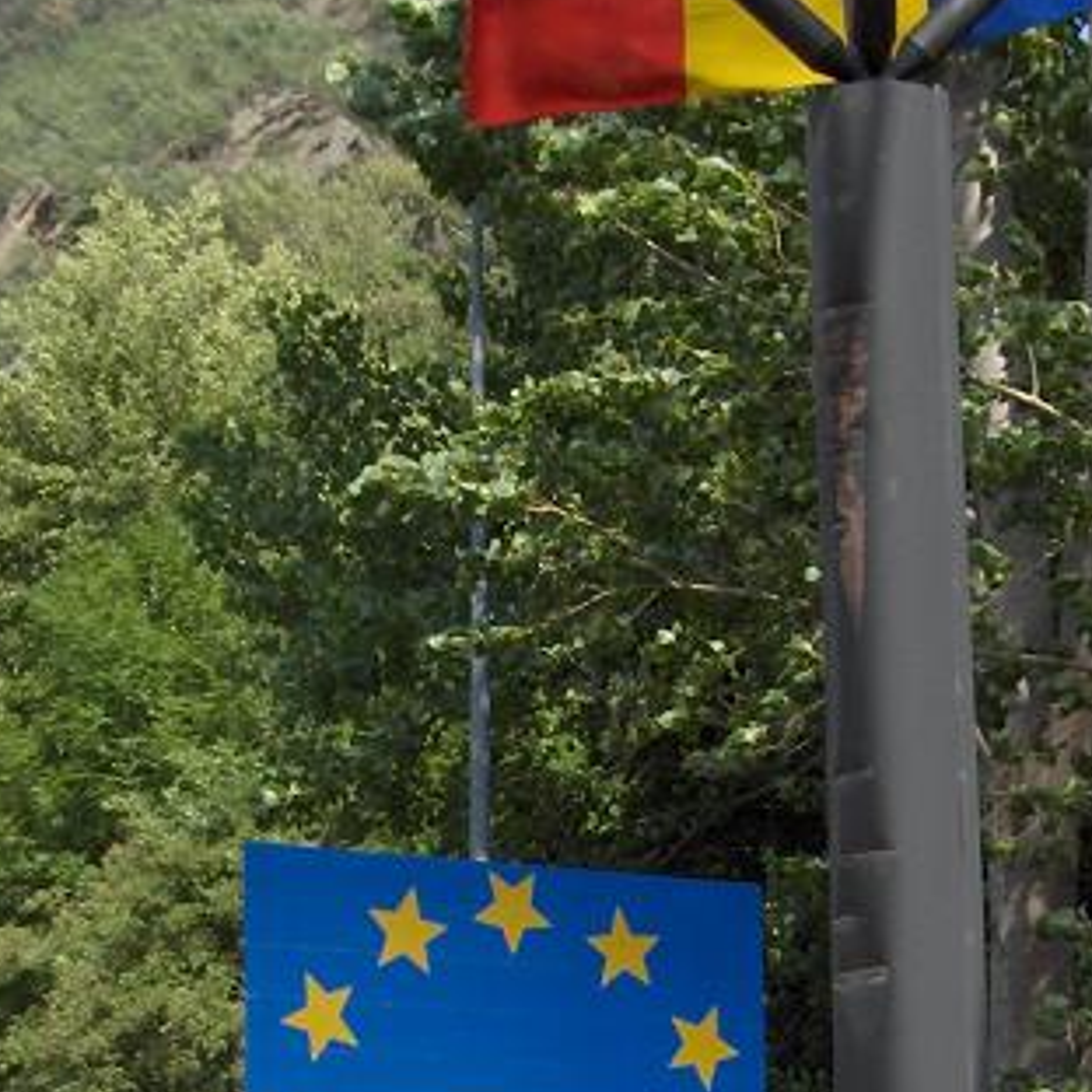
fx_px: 4497
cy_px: 1222
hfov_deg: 13.8
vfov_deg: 13.5
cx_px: 595
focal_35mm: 126
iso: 100
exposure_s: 1/305
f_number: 4.8
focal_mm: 8
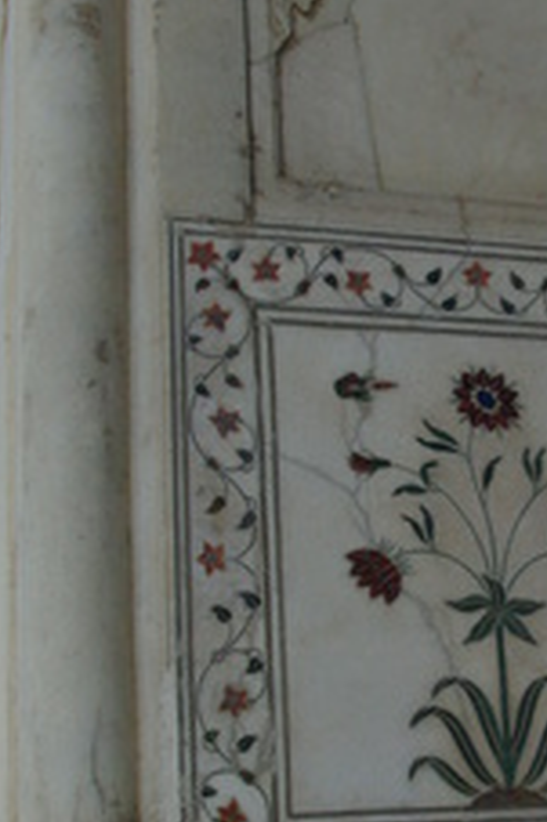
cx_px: 478
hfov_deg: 18.4
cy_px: 540
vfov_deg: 27.6
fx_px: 1668
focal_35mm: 73
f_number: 8
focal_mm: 23
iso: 800
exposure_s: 1/350
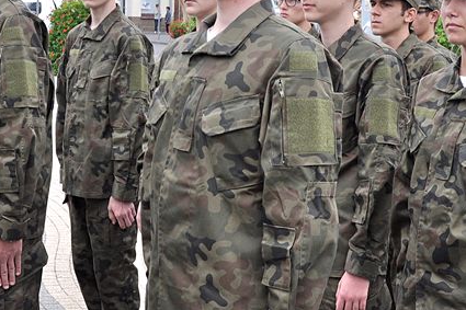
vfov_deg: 17.5
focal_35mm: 78
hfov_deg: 26.0
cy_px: 113
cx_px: 217
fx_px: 1009
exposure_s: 1/250
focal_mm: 26
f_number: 8
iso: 500
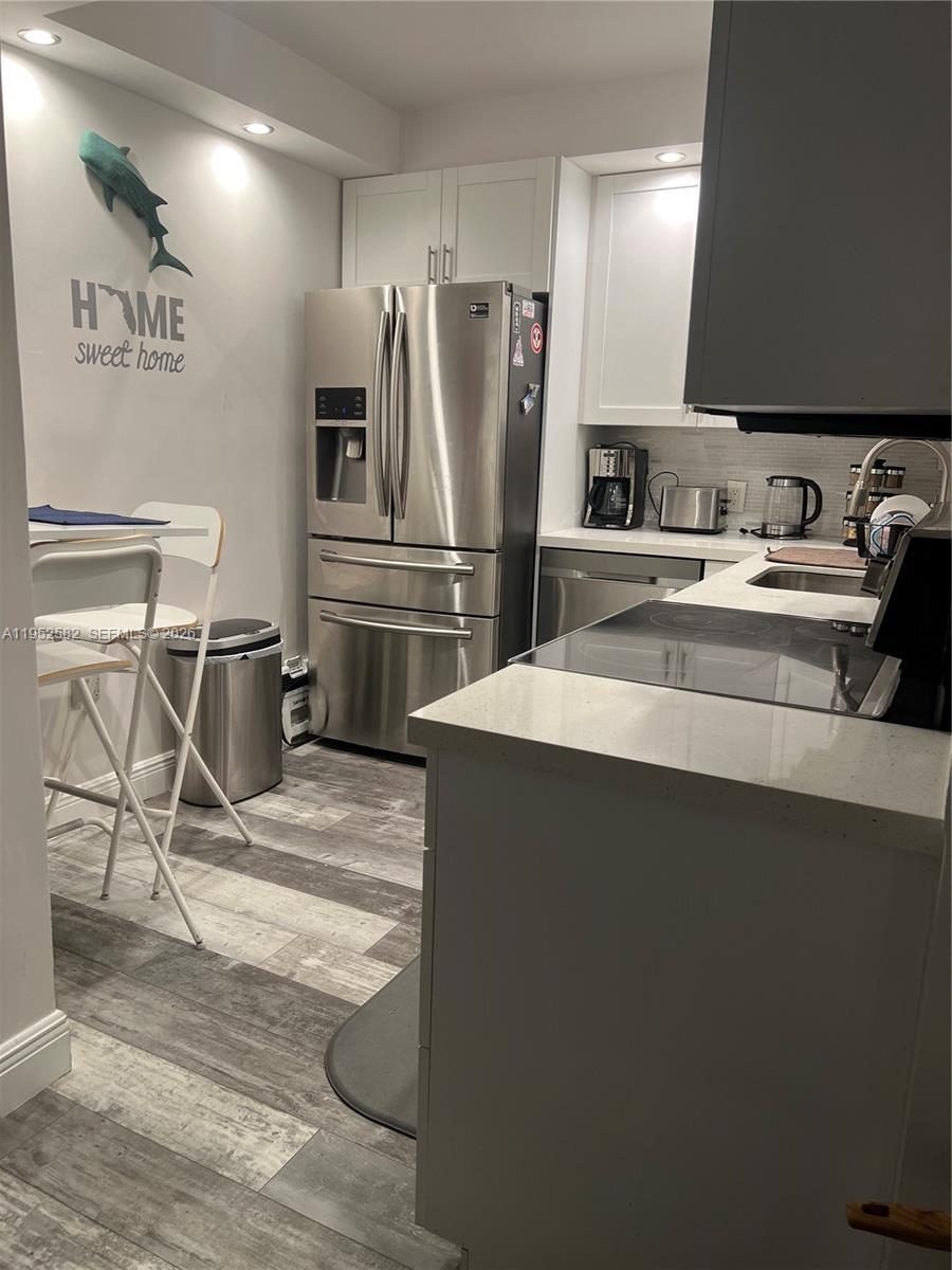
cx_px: 476
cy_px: 635
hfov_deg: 53.1
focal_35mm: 26
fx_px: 953
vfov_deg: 67.3
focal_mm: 5.7
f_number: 1.5
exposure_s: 1/60
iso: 80
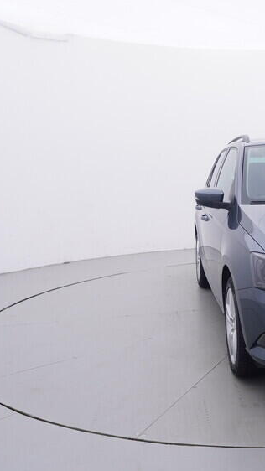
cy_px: 232
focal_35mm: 43
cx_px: 285
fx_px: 537
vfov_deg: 47.4
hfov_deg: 25.8
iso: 200
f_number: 5
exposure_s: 1/80
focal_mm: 15
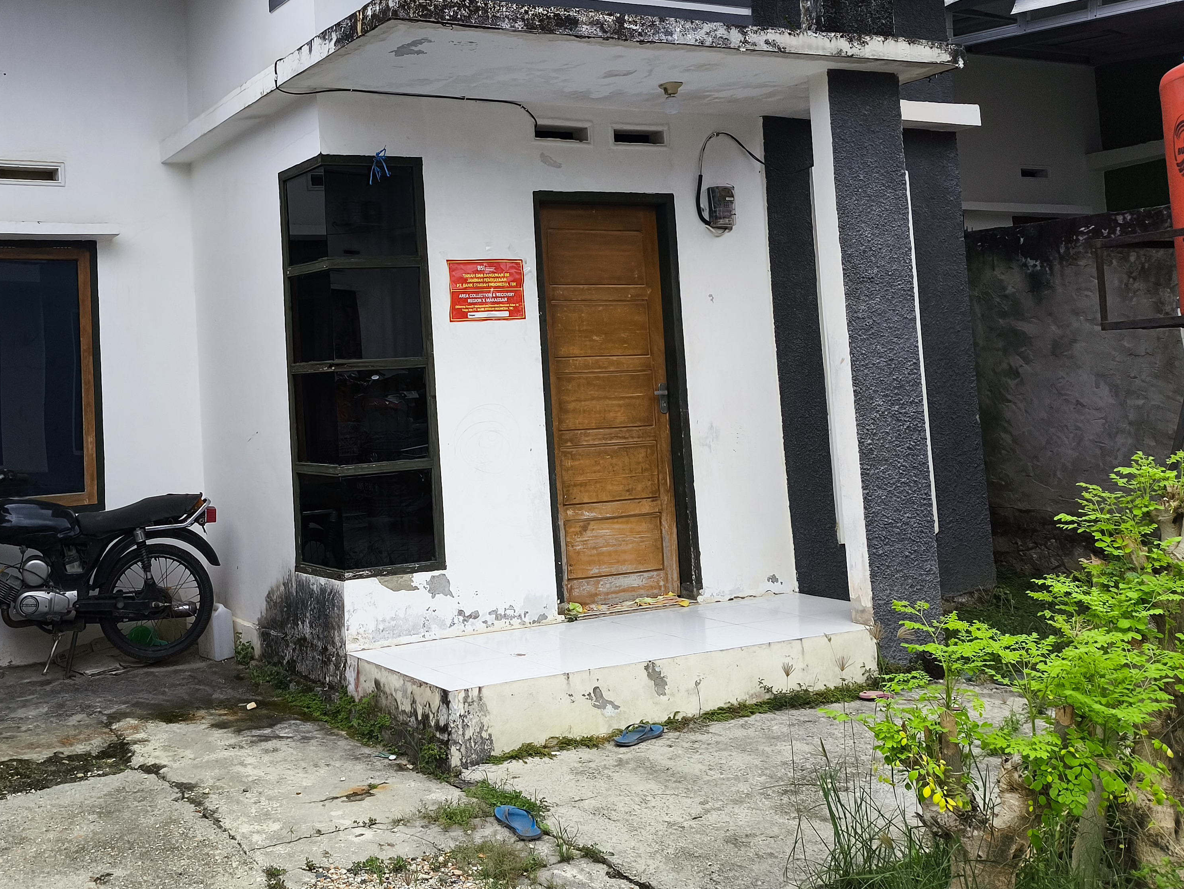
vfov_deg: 36.4
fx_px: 1335
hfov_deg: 47.0
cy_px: 291
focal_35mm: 39
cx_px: 389
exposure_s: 1/1509
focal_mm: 4.71
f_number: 1.7
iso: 50
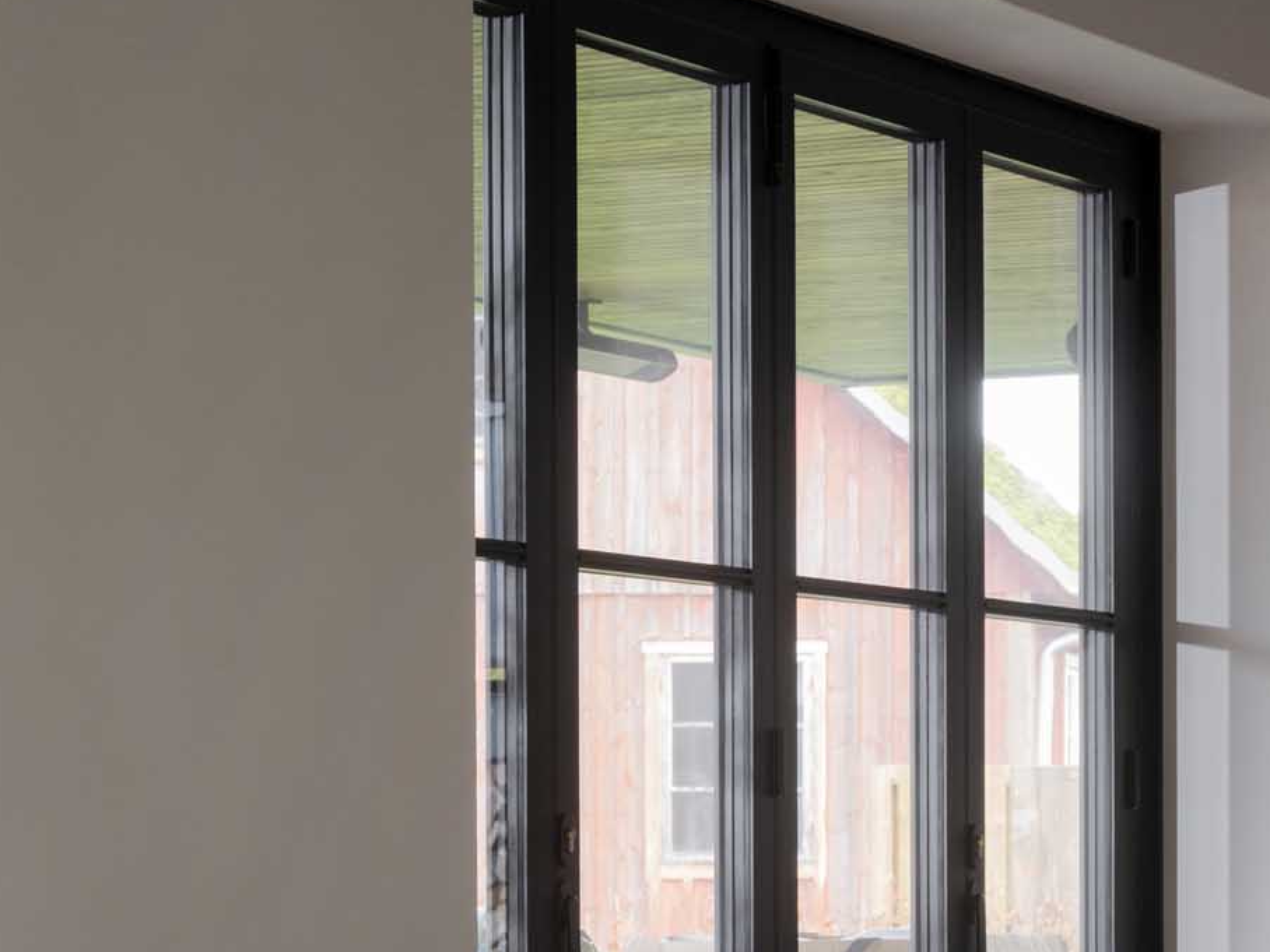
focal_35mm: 127
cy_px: 1223
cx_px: 1663
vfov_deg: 11.4
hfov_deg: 14.8
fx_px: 4659
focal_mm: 40
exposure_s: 1/2.5
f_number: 7.1
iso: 100
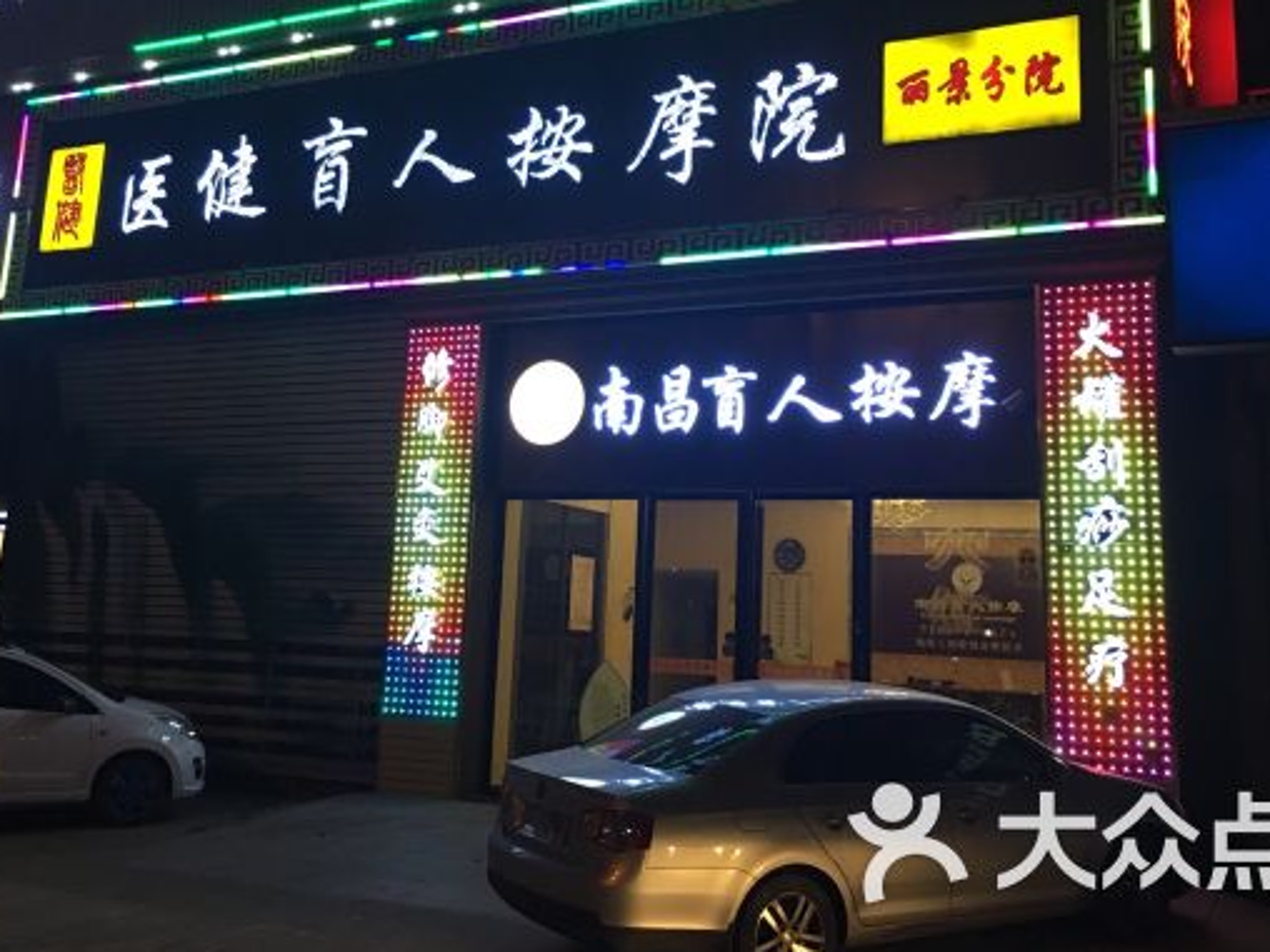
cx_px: 600
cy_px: 316
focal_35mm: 40
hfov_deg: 46.8
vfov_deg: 35.6
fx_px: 1468
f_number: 2.2
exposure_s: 1/17
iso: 80
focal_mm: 4.15
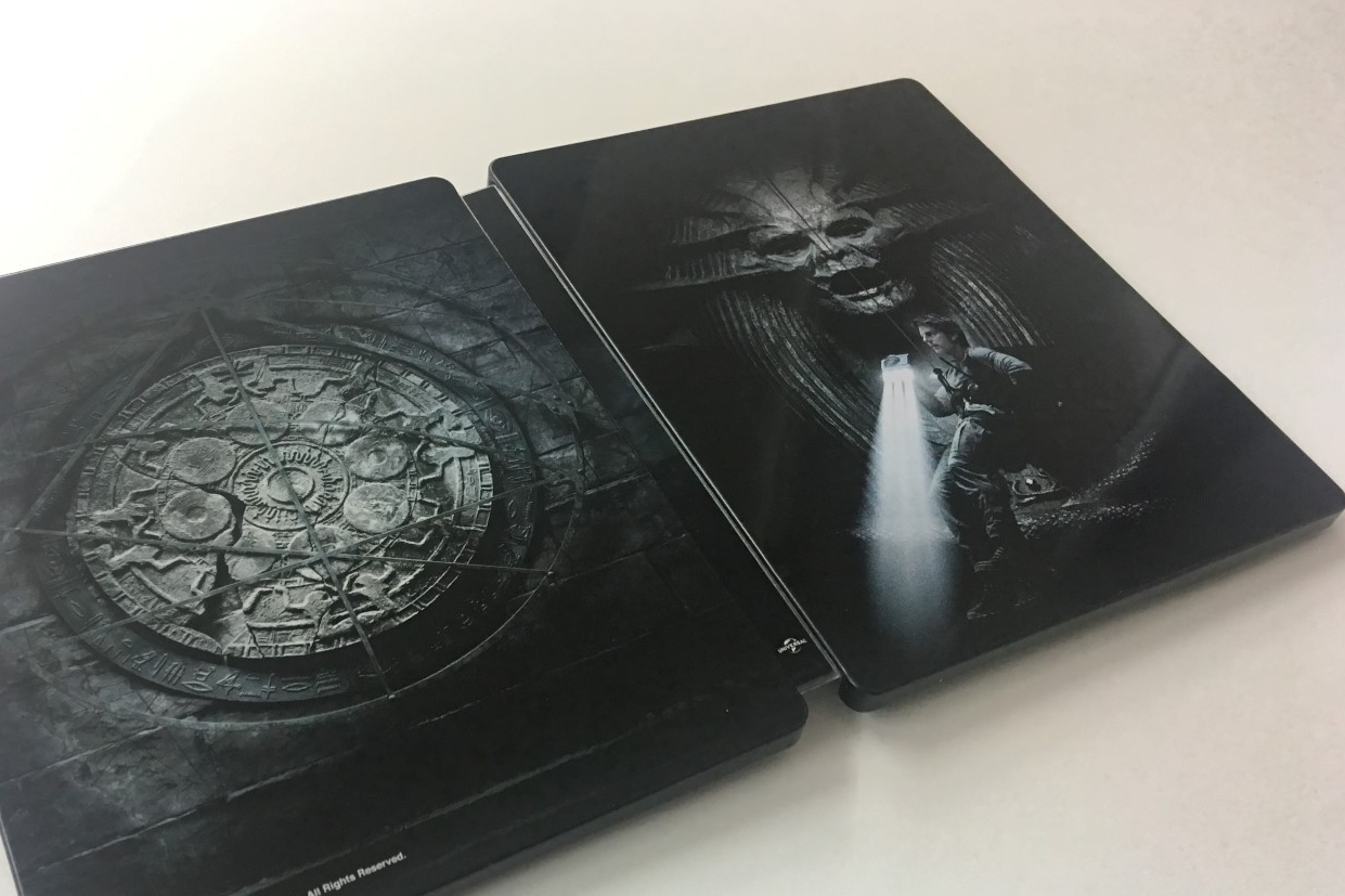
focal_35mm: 35
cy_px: 570
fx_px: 1307
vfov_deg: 37.6
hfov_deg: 54.3
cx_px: 600
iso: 64
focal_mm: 4.15
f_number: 2.2
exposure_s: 1/15
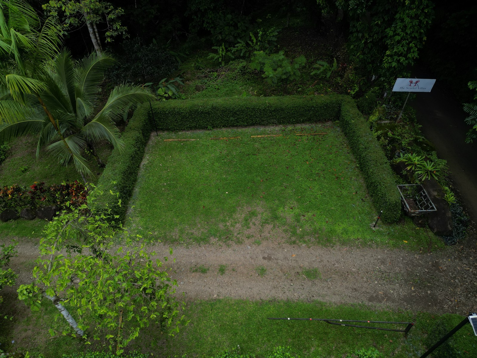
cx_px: 238
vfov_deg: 56.8
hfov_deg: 71.6
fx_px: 331
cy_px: 179
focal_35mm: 24
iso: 100
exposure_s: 1/1600
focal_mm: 6.72
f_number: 1.7
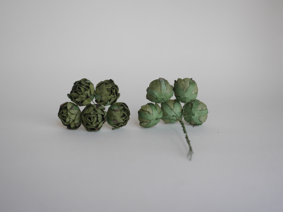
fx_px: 327
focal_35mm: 40
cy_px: 106
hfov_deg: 46.8
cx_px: 142
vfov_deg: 36.0
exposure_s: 1/200
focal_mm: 20
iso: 200
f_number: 2.2
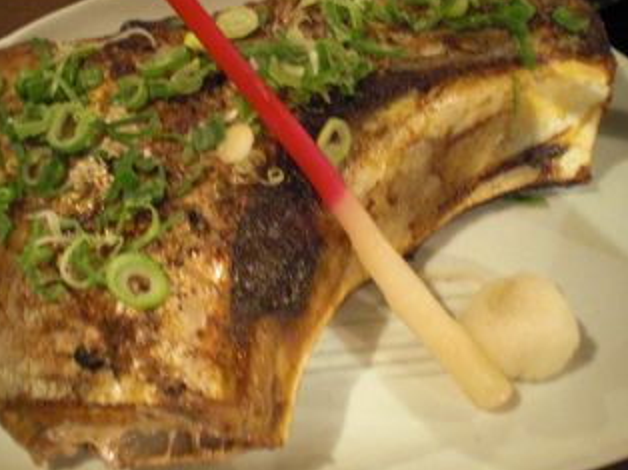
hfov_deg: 41.2
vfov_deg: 31.5
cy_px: 227
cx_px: 276
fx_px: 834
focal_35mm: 46
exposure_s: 1/15
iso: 800
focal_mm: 6.3
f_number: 3.1
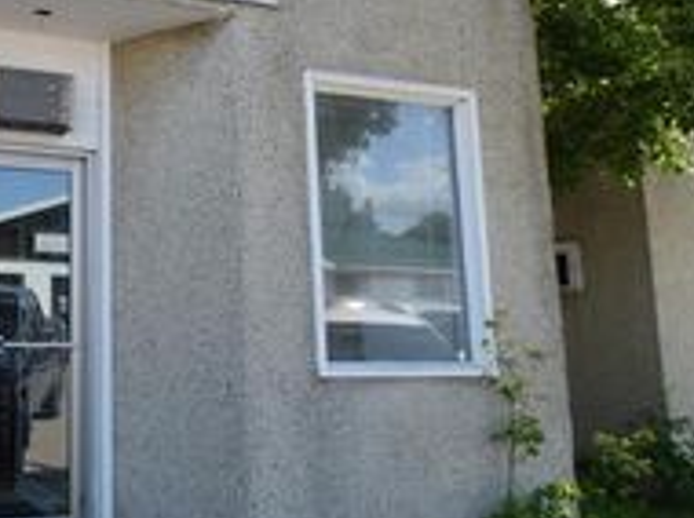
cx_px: -66
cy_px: 192
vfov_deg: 37.4
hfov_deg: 40.0
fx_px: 761
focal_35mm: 38
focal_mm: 10
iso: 400
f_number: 8
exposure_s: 1/400
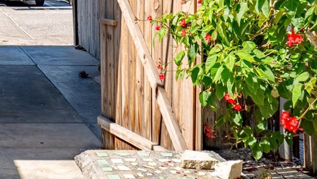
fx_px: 572
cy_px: -47
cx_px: -46
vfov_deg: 16.8
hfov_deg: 27.8
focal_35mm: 68
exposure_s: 1/1600
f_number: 13
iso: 100
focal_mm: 16
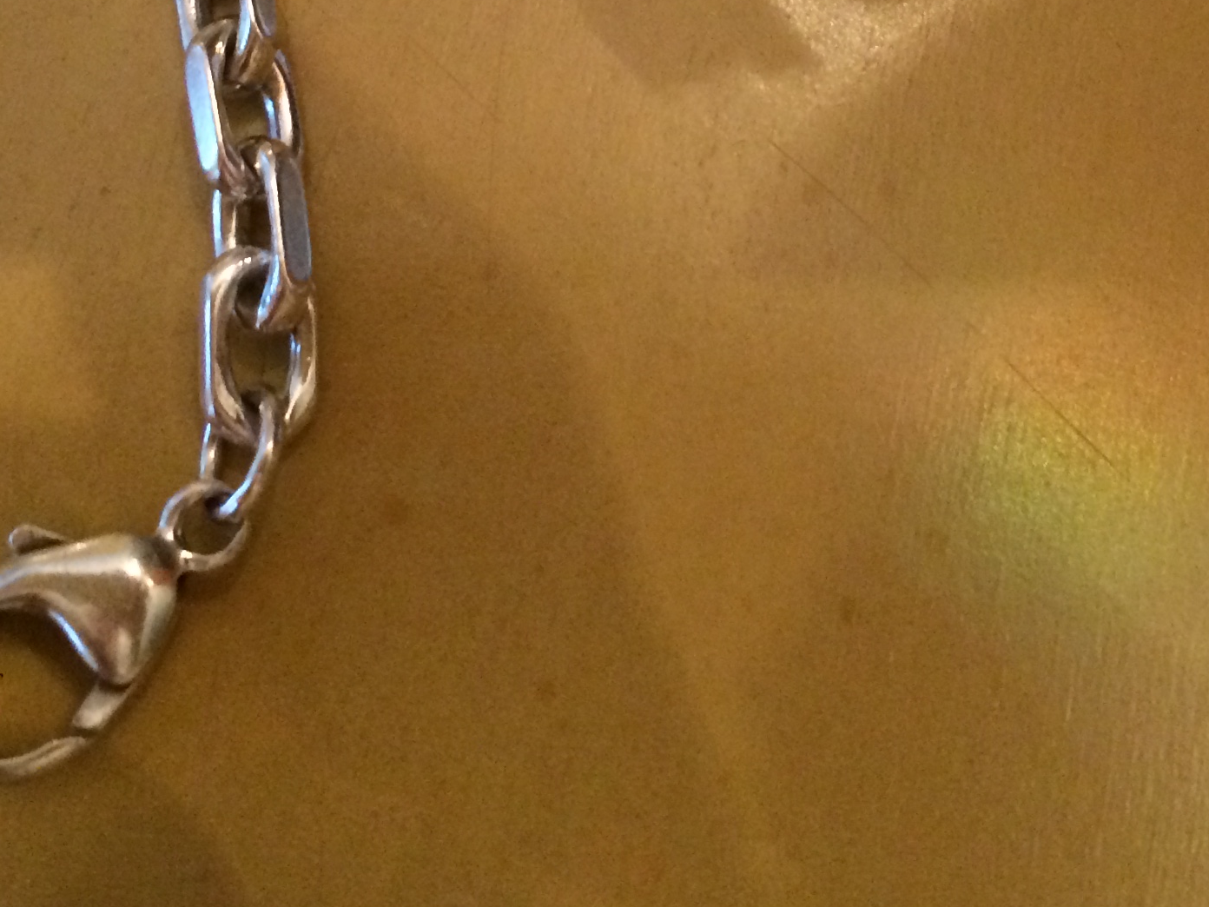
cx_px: 652
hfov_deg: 28.6
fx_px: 2375
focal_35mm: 68
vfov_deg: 20.5
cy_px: -117
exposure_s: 1/30
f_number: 2.2
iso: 250
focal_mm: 4.15
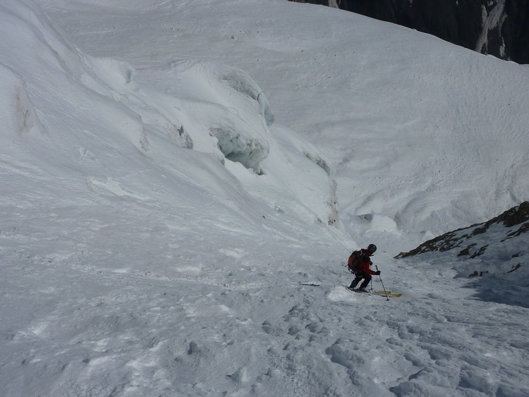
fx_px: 642
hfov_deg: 44.8
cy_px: 198
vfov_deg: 34.4
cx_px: 264
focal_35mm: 42
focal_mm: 5.7
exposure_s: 1/2000
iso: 80
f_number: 6.3
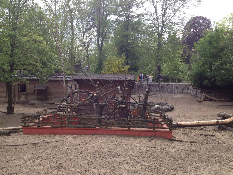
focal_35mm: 38
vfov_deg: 37.7
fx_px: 256
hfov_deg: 48.9
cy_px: 94
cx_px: 109
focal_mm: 4.28
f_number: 2.4
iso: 50
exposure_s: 1/497
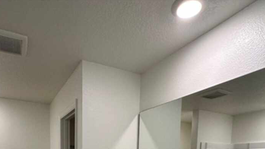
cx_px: 105
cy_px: 181
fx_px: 197
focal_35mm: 28
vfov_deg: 33.3
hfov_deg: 67.2
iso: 125
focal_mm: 2.22
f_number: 2.2
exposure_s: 1/120
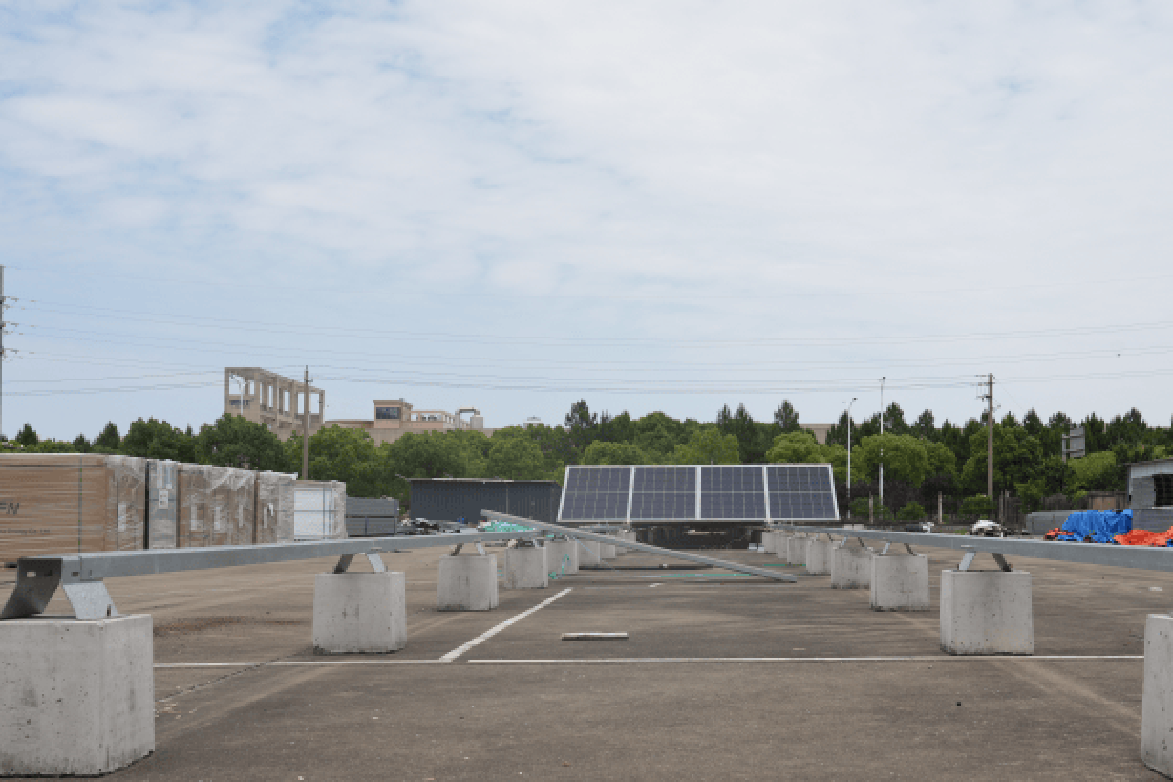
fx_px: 1433
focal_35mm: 44
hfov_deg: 44.3
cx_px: 695
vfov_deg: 30.4
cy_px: 468
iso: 160
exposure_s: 1/400
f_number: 9
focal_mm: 30
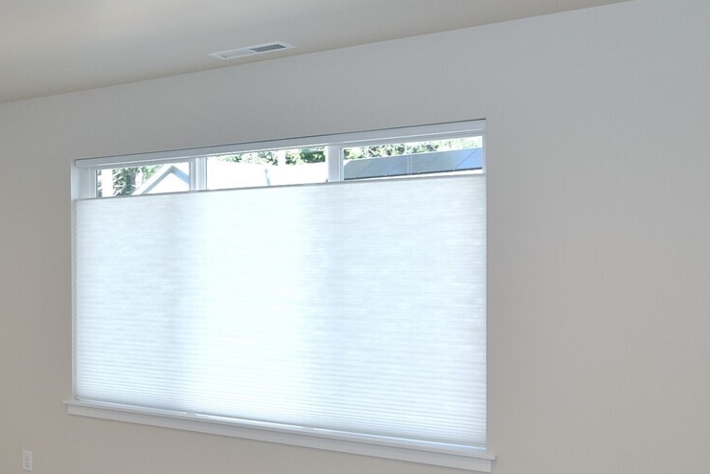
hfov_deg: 36.2
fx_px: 947
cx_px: -29
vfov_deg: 28.1
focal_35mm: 48
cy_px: 263
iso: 400
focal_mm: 14
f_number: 5.6
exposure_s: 1/125
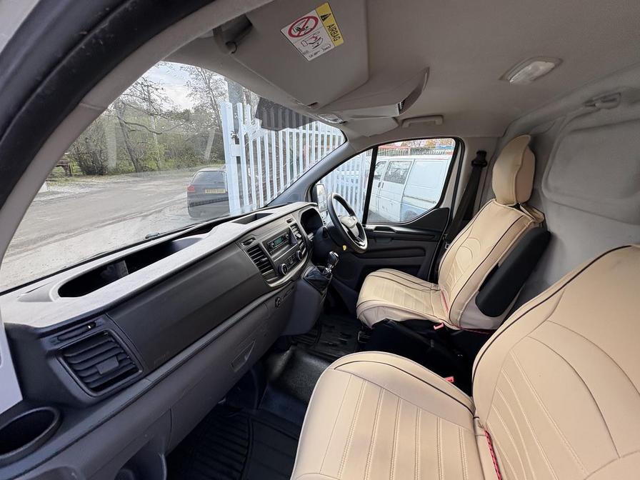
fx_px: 259
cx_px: 320
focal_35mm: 14
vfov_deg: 85.7
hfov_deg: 102.1
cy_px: 240
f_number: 2.2
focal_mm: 2.22
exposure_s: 1/99
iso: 50
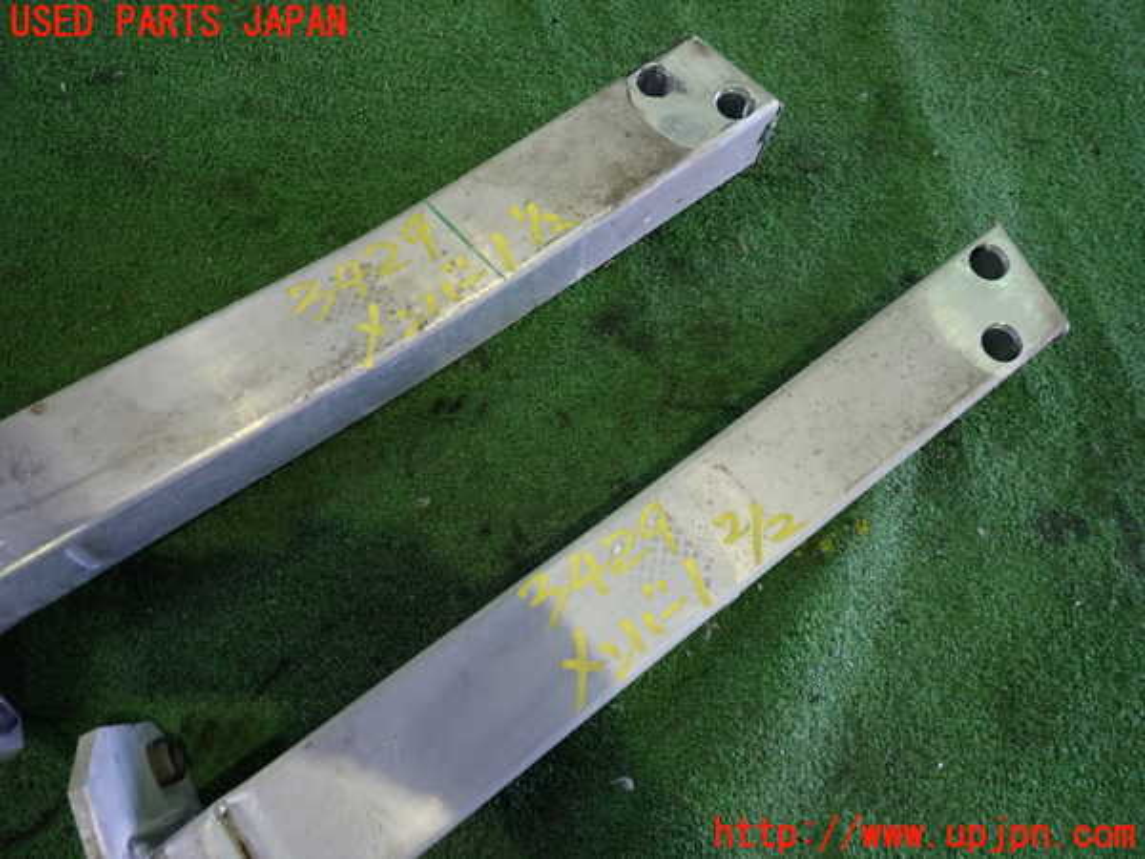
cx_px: 572
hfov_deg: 69.4
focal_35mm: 25
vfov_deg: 54.9
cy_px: 430
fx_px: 827
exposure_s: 1/30
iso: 250
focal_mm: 4.5
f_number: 2
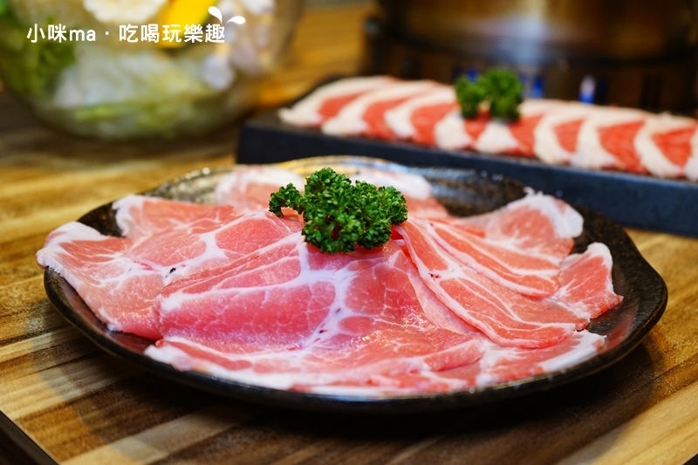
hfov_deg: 41.9
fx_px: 911
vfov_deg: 28.6
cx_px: 349
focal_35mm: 47
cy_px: 232
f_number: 4.5
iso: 1000
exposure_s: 1/60
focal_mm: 47
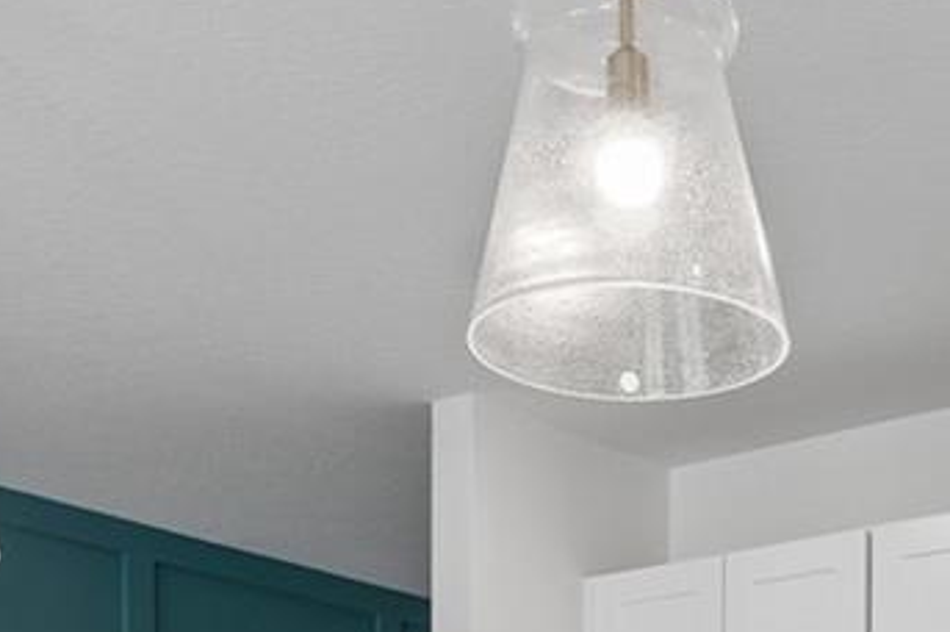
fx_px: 1845
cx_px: 842
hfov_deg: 27.9
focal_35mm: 70
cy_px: 1131
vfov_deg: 16.4
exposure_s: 1/13
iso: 100
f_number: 6.3
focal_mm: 10
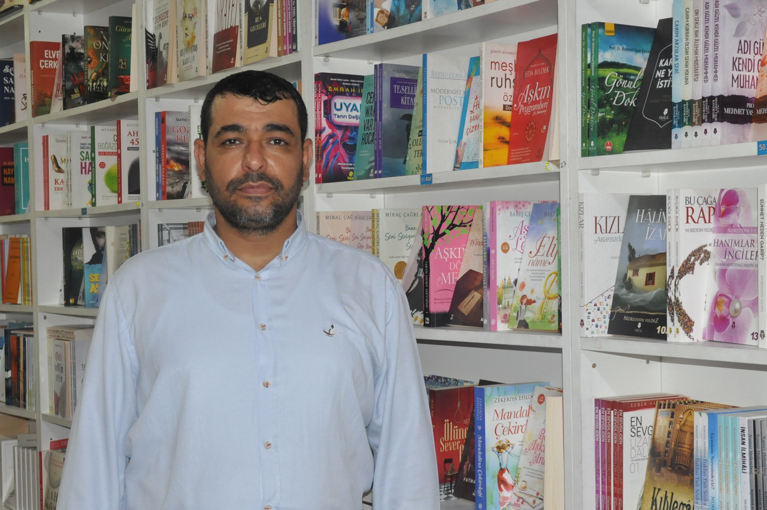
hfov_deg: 29.3
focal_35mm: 69
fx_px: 1468
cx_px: 338
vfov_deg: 19.7
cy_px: 241
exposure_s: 1/60
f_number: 4.2
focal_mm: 30
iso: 800
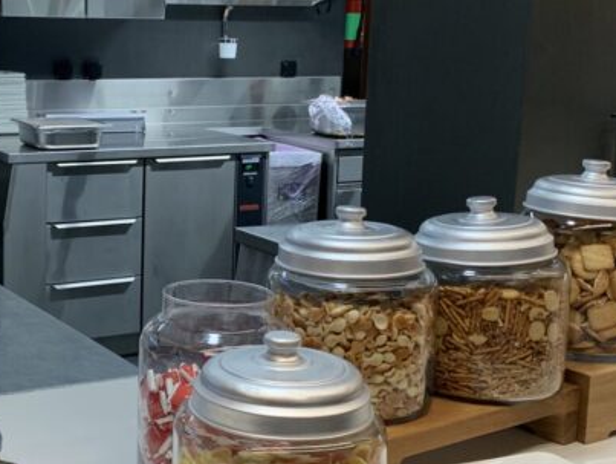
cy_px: 194
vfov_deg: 22.3
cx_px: 148
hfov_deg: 28.9
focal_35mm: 66
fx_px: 1176
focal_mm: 4.25
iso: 64
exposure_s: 1/96
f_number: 1.8
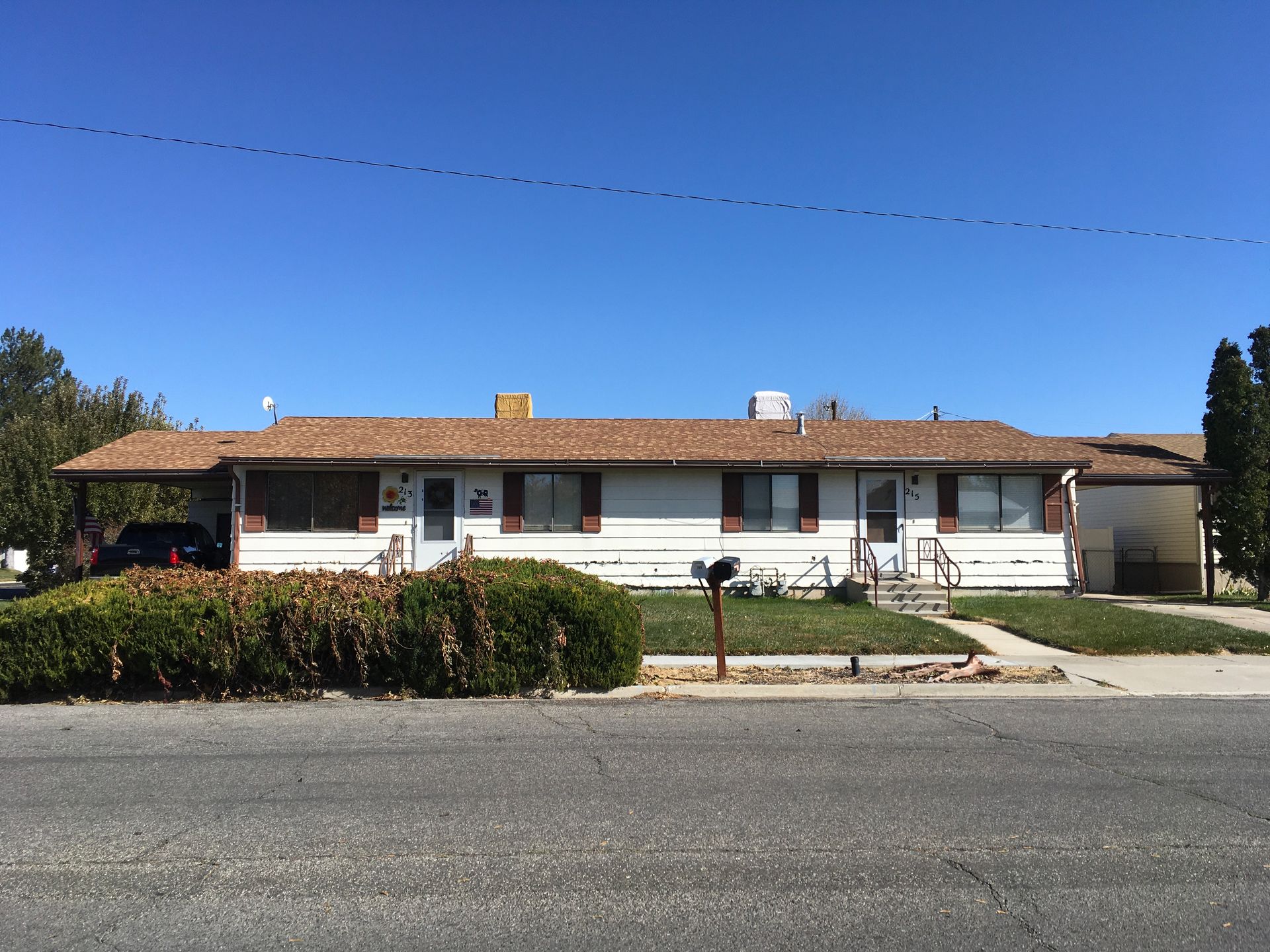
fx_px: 1064
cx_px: 635
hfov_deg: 61.7
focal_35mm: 29
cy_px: 476
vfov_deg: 48.2
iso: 25
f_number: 2.2
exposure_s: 1/1709
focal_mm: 4.15
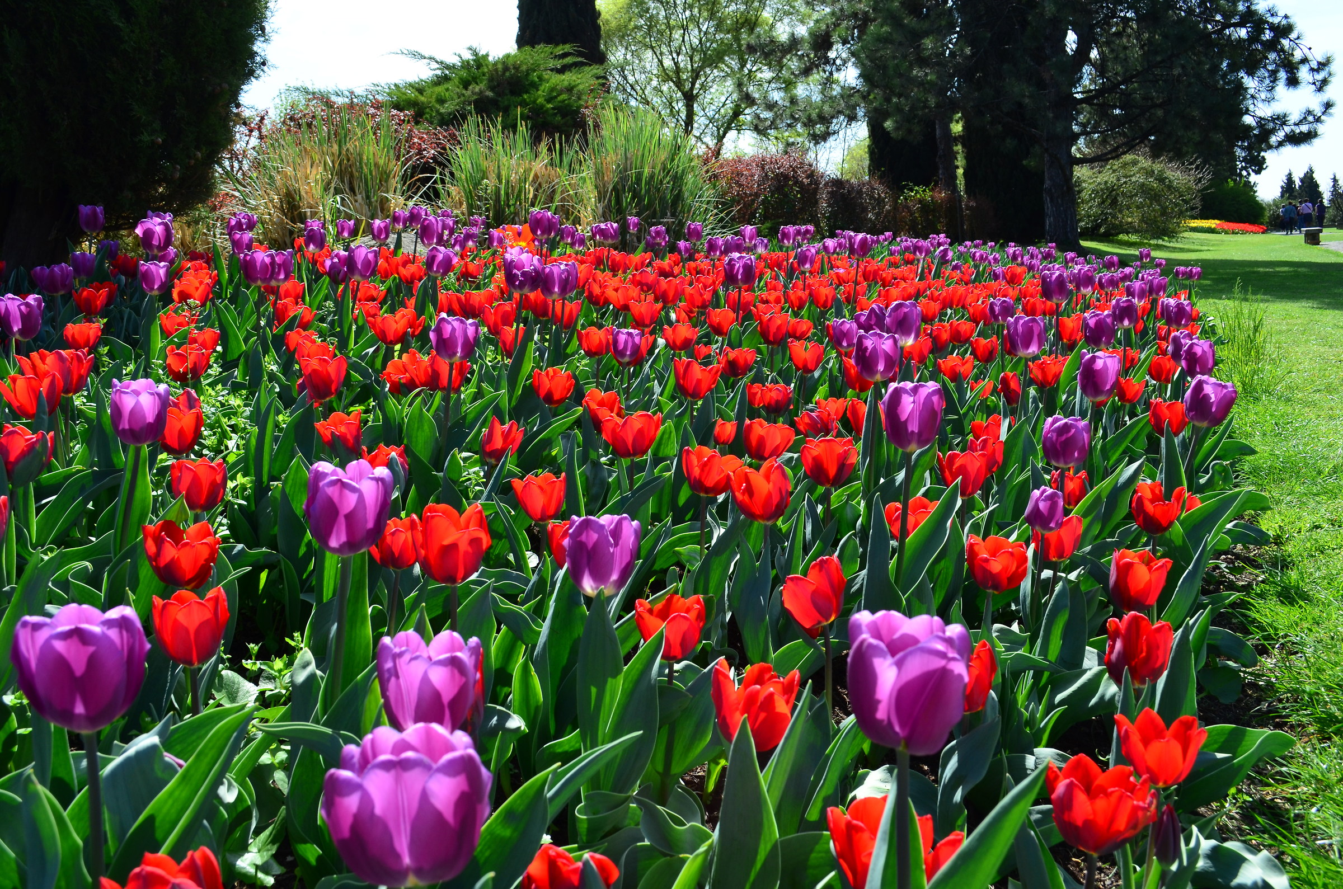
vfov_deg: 39.8
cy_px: 444
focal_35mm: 33
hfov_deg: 57.3
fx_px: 1228
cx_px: 672
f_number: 9.5
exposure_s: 1/250
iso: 250
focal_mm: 22
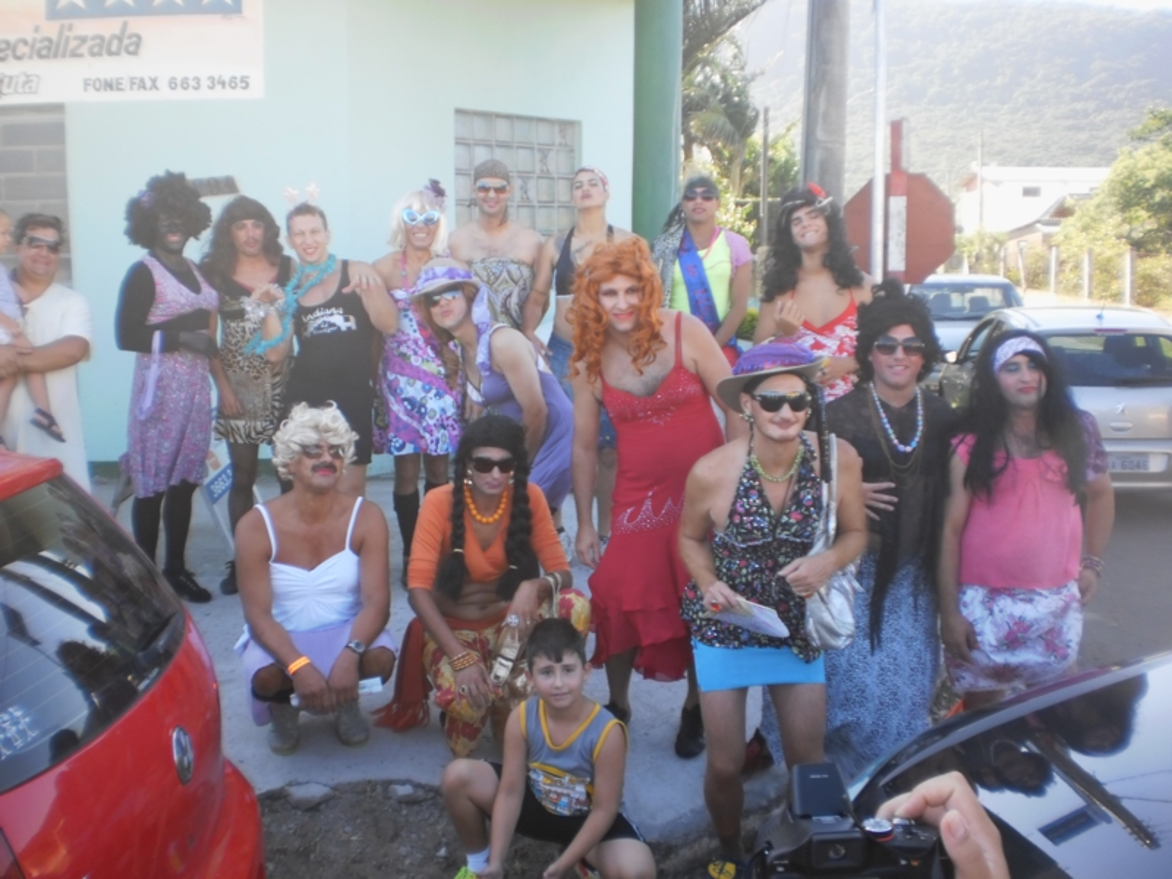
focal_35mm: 36
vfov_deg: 39.7
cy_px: 440
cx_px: 586
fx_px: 1219
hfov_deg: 51.4
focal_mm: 6.3
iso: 100
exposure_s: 1/160
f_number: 3.1
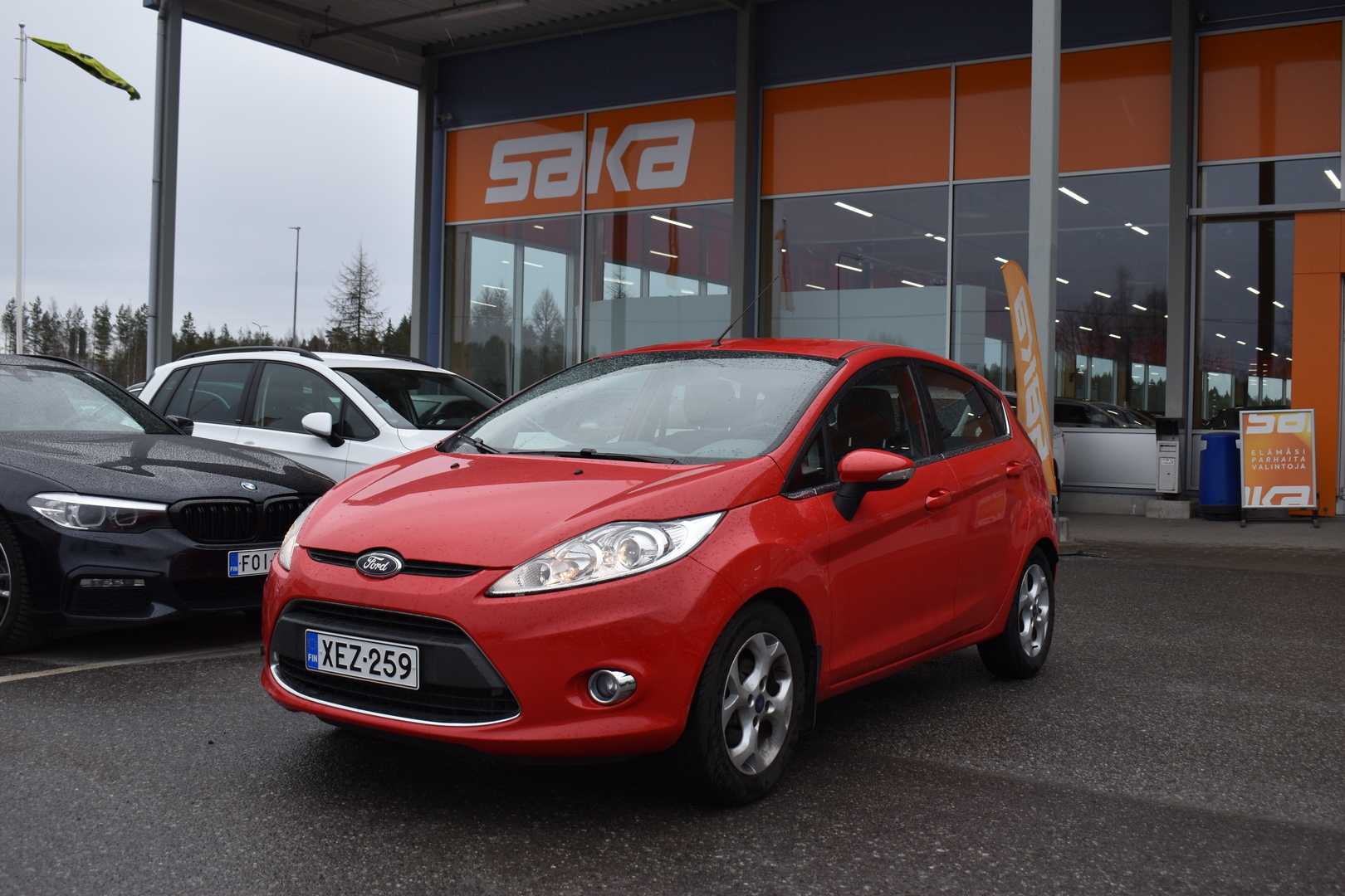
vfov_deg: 36.9
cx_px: 672
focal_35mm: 36
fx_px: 1345
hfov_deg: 53.1
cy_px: 448
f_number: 6.7
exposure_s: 1/250
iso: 200
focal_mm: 24
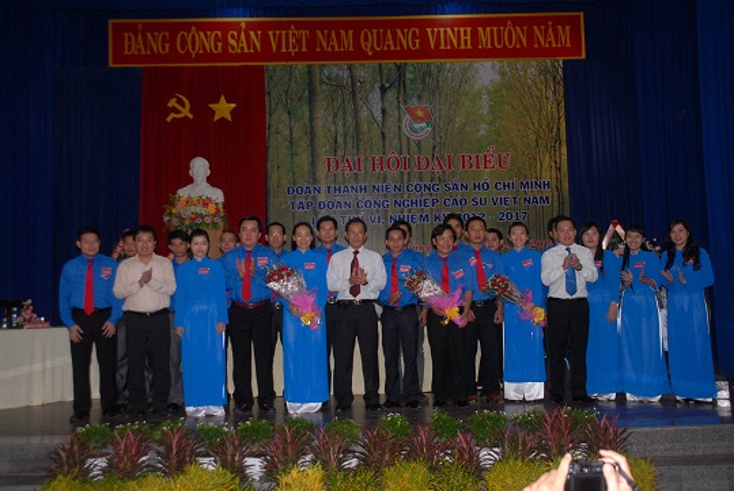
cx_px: 367
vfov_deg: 36.9
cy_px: 246
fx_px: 735
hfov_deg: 53.1
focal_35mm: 36
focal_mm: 24
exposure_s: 1/60
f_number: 3.8
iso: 400
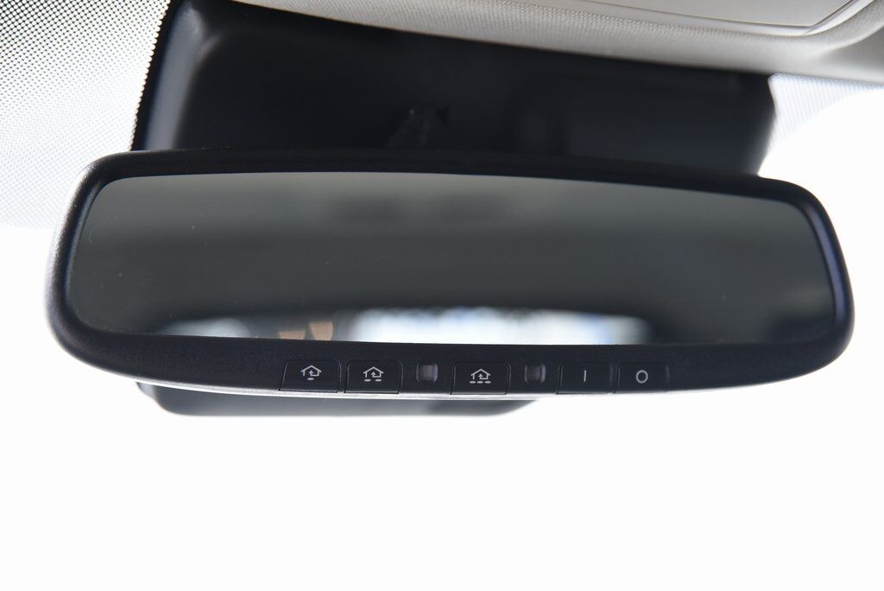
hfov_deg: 28.8
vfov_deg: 19.5
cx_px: 442
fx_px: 1720
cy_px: 296
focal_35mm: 70
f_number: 4
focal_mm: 70
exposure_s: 1/15
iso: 2500
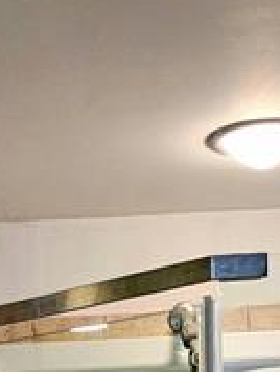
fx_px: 1065
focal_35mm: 99
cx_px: 123
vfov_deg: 15.6
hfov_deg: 15.0
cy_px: 754
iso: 800
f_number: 1.7
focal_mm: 6.3
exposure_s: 1/120
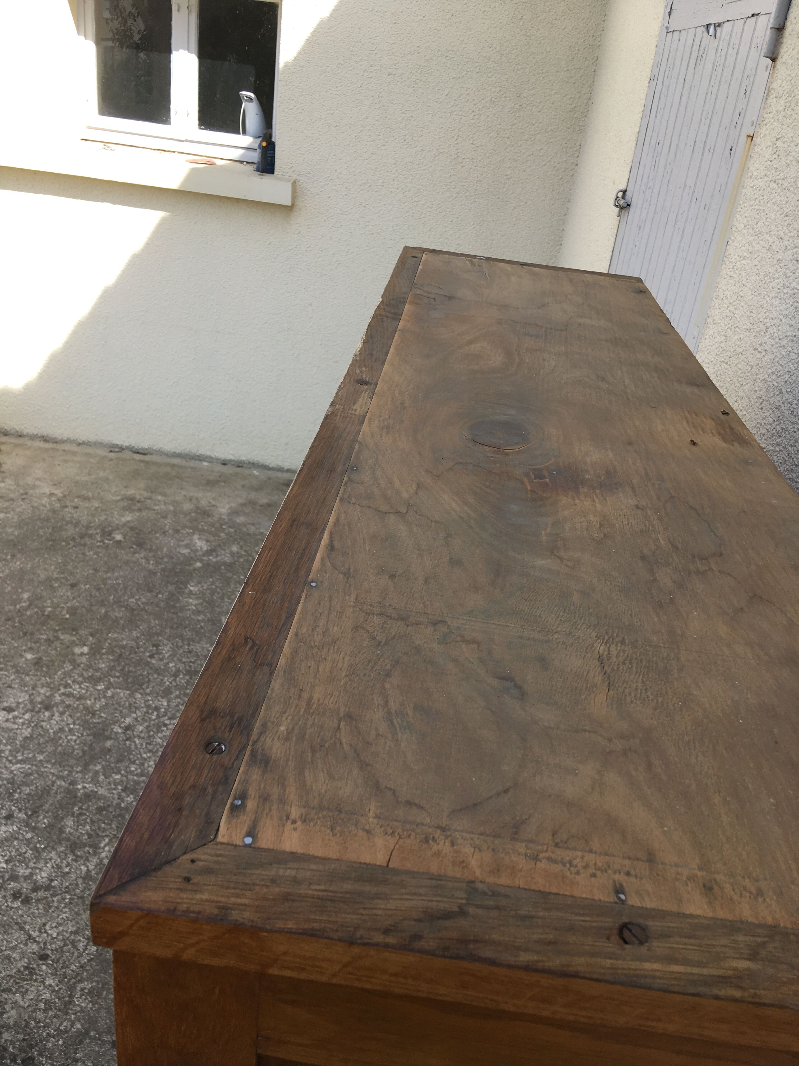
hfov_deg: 48.2
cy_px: 533
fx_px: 892
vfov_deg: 61.7
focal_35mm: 29
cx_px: 400
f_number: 2.2
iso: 25
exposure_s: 1/530
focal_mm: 4.15
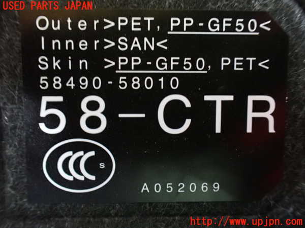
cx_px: 152
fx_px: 264
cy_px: 114
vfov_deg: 46.8
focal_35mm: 30
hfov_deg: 60.0
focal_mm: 5.4
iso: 1600
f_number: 2.3
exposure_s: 1/8
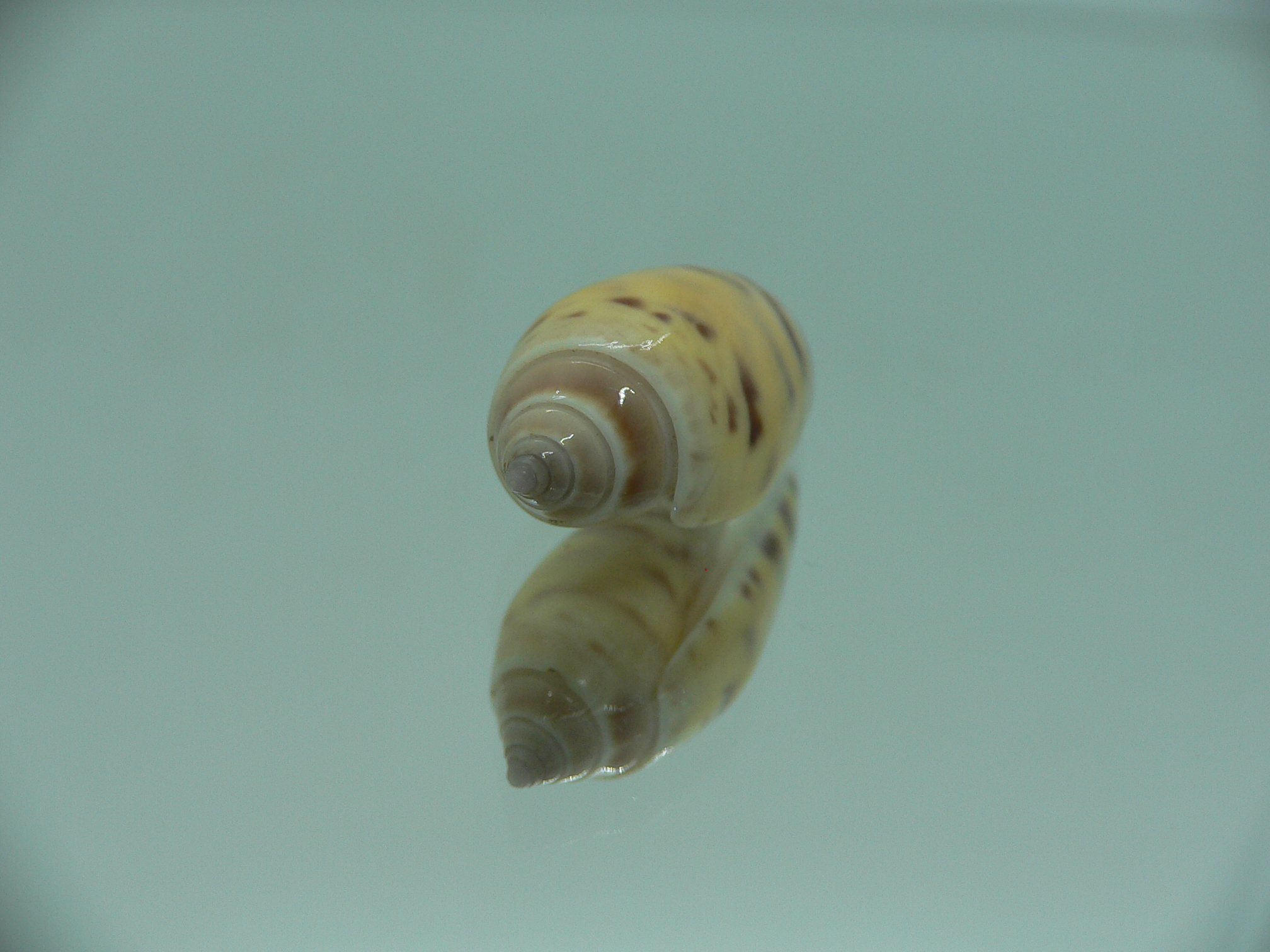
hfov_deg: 52.6
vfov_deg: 40.7
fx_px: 1284
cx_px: 635
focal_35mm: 35
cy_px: 476
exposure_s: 1/80
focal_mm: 4.6
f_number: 2.8
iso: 80
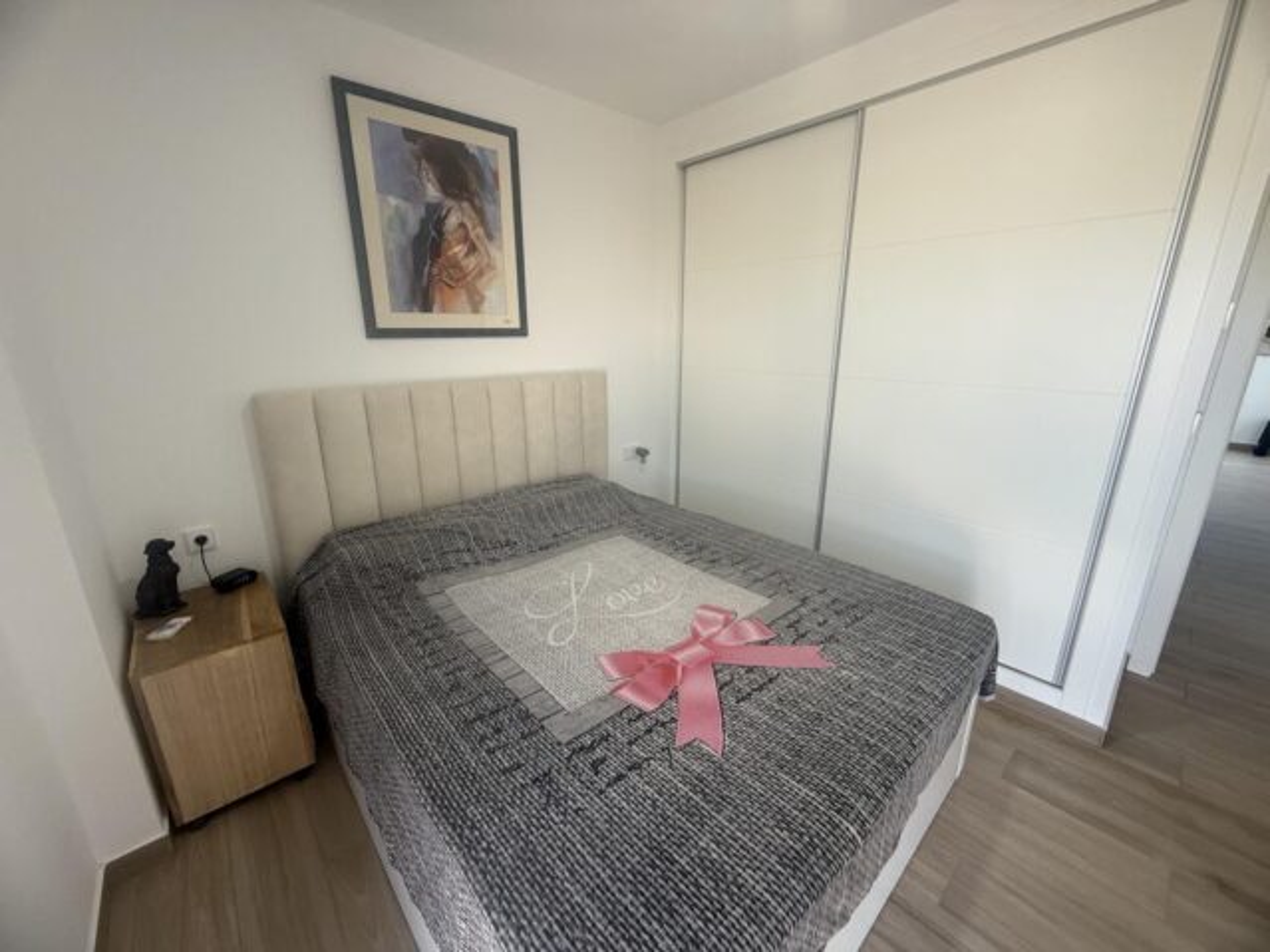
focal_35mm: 14
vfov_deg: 85.7
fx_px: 514
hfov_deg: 102.1
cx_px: 635
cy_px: 476
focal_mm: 2.22
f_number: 2.2
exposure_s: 1/99
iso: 125
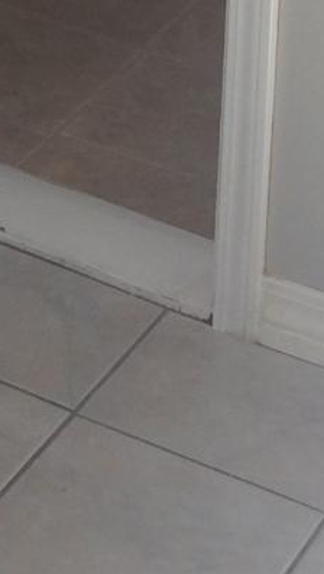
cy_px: -755
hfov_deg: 7.5
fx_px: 2423
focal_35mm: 159
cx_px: -181
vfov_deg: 11.4
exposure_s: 1/120
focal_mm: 4.15
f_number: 2.2
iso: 40
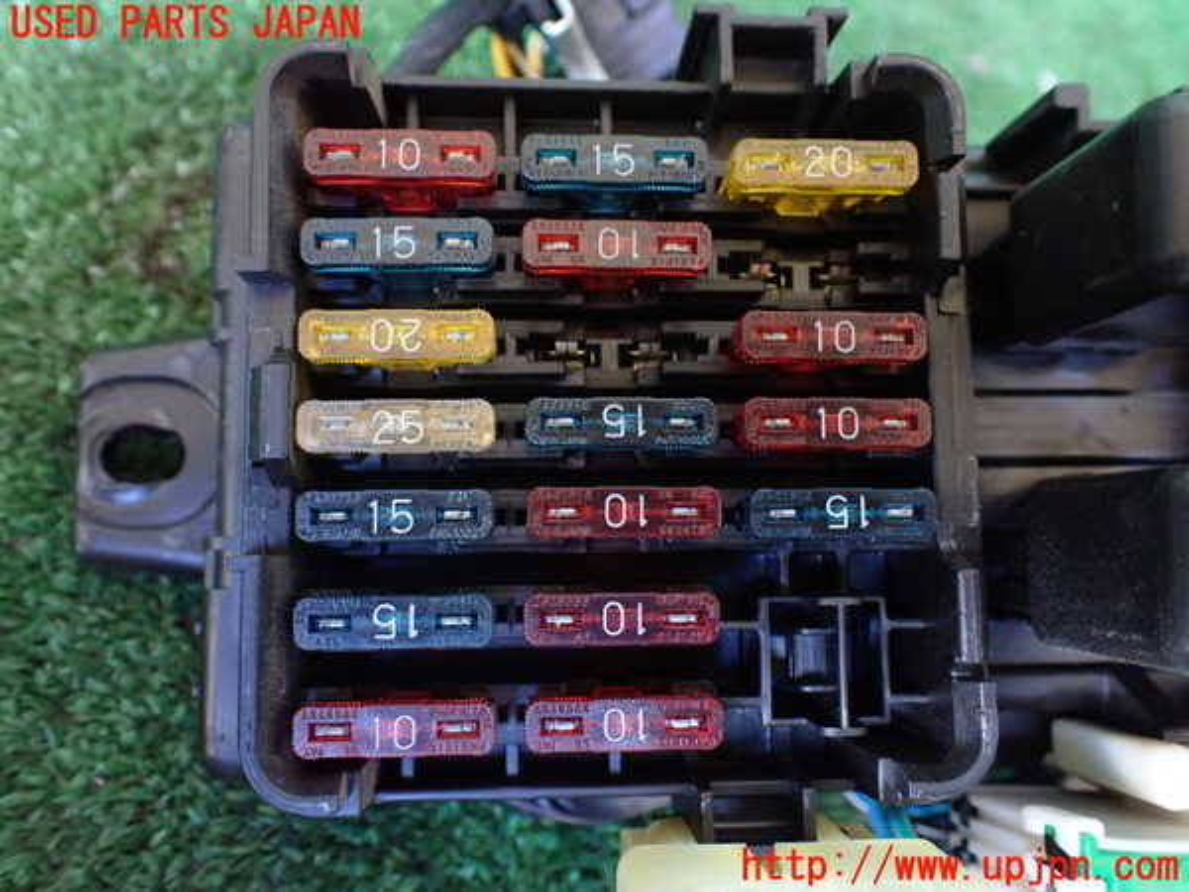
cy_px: 446
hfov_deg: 60.0
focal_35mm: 30
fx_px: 1030
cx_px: 594
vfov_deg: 46.8
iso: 800
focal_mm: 5.4
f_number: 2.3
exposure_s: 1/60
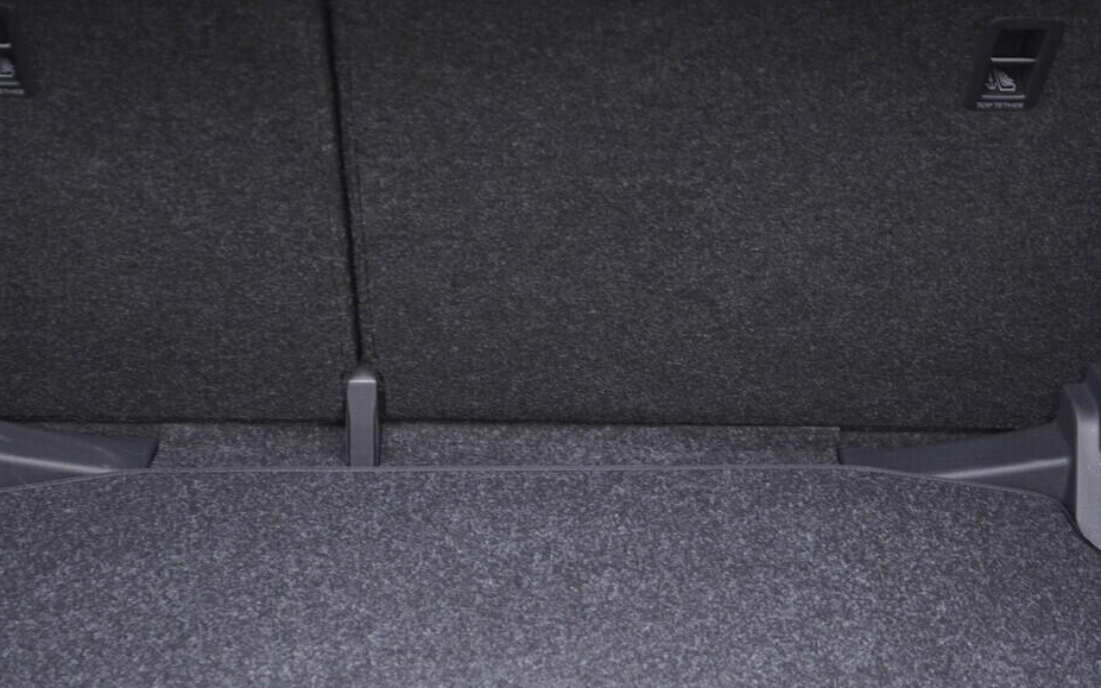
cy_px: 455
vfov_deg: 22.6
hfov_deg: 35.7
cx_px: 499
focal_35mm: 57
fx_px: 1710
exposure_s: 1/40
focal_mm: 24
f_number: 2.8
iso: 640
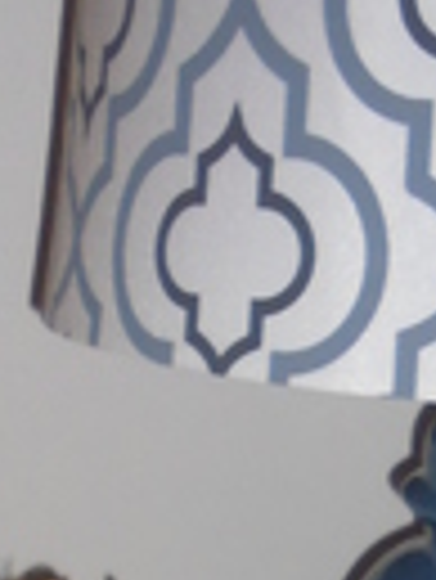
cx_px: 330
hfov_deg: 12.6
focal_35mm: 117
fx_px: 1962
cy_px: 1182
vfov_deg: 14.0
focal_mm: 4.6
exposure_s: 1/30
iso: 200
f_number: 3.5
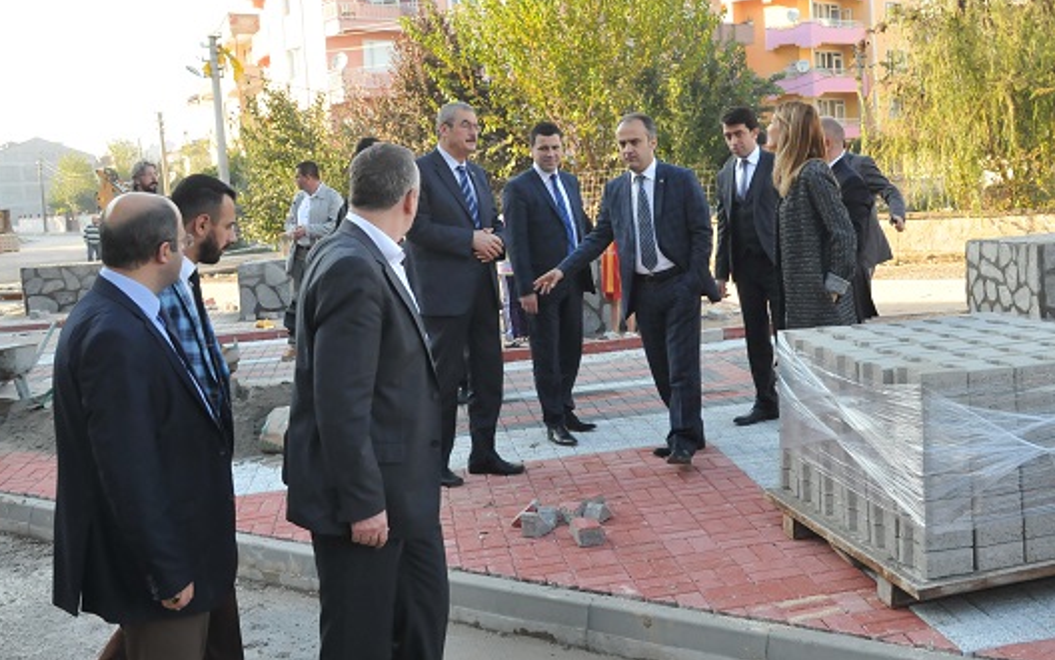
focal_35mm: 41
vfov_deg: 31.2
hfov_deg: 48.0
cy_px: 272
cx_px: 613
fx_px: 1179
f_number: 8
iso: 800
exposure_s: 1/250
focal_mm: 22
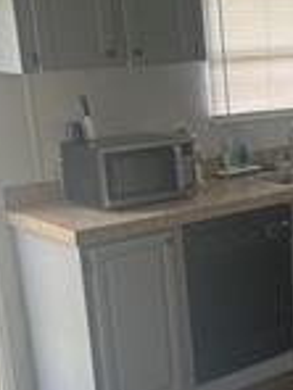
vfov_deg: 24.9
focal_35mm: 78
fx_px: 880
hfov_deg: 18.0
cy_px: 264
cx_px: 348
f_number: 1.78
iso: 200
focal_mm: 6.76
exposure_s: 1/121
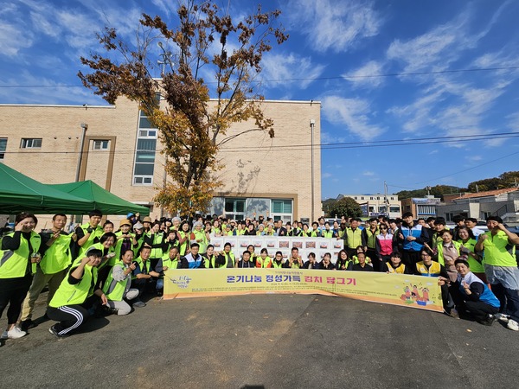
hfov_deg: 106.2
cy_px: 194
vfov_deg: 89.9
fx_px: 195
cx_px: 260
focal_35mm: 13
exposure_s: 1/3850
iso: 50
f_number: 2.2
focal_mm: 2.2
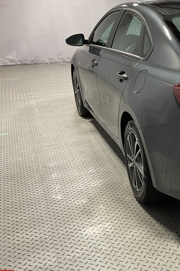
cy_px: 129
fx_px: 405
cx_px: 228
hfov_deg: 22.6
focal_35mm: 54
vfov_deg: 36.9
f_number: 1.8
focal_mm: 3
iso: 50
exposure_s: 1/60
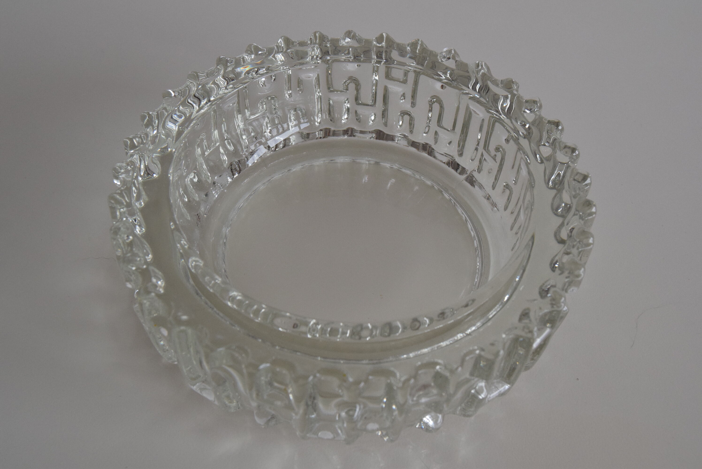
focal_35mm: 39
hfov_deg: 49.5
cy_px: 234
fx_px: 761
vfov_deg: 34.3
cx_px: 351
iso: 1600
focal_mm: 26
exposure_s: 1/250
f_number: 8
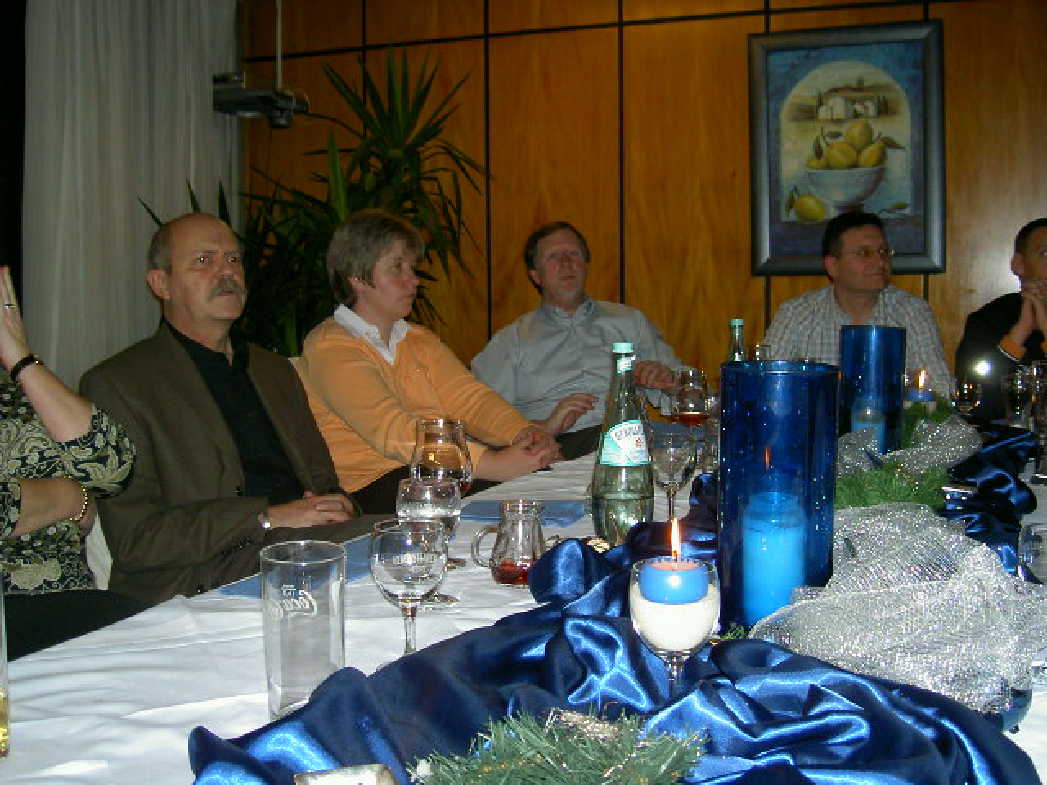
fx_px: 1180
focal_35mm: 39
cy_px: 392
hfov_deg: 47.9
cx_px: 524
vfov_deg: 36.8
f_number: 2.8
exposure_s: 1/59.5
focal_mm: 8
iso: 100
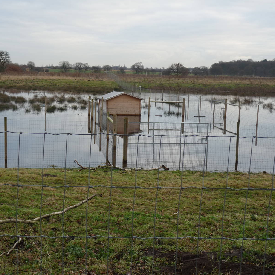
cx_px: 120
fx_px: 521
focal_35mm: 58
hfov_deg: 29.5
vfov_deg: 29.6
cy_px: 137
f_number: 3.2
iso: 100
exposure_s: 1/100
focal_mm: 8.7
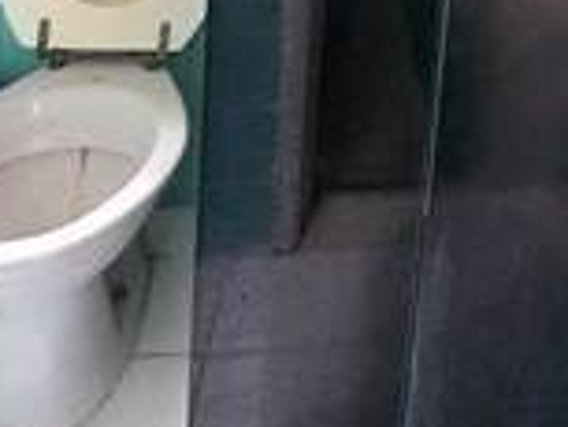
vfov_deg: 20.9
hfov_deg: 32.4
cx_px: 642
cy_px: -316
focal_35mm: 51
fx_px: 837
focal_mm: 1.42
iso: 125
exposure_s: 1/30
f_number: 2.2
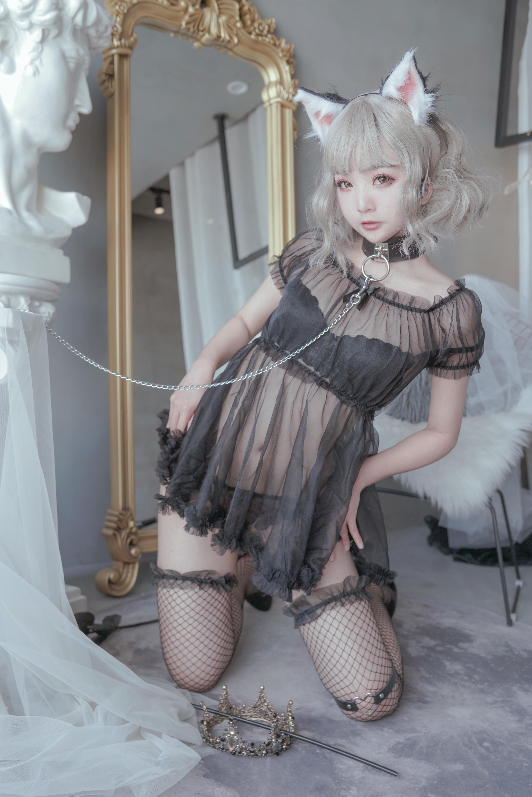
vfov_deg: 54.4
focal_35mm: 35
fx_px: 776
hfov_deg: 37.9
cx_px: 266
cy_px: 398
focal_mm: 35
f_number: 4
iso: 400
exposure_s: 1/60
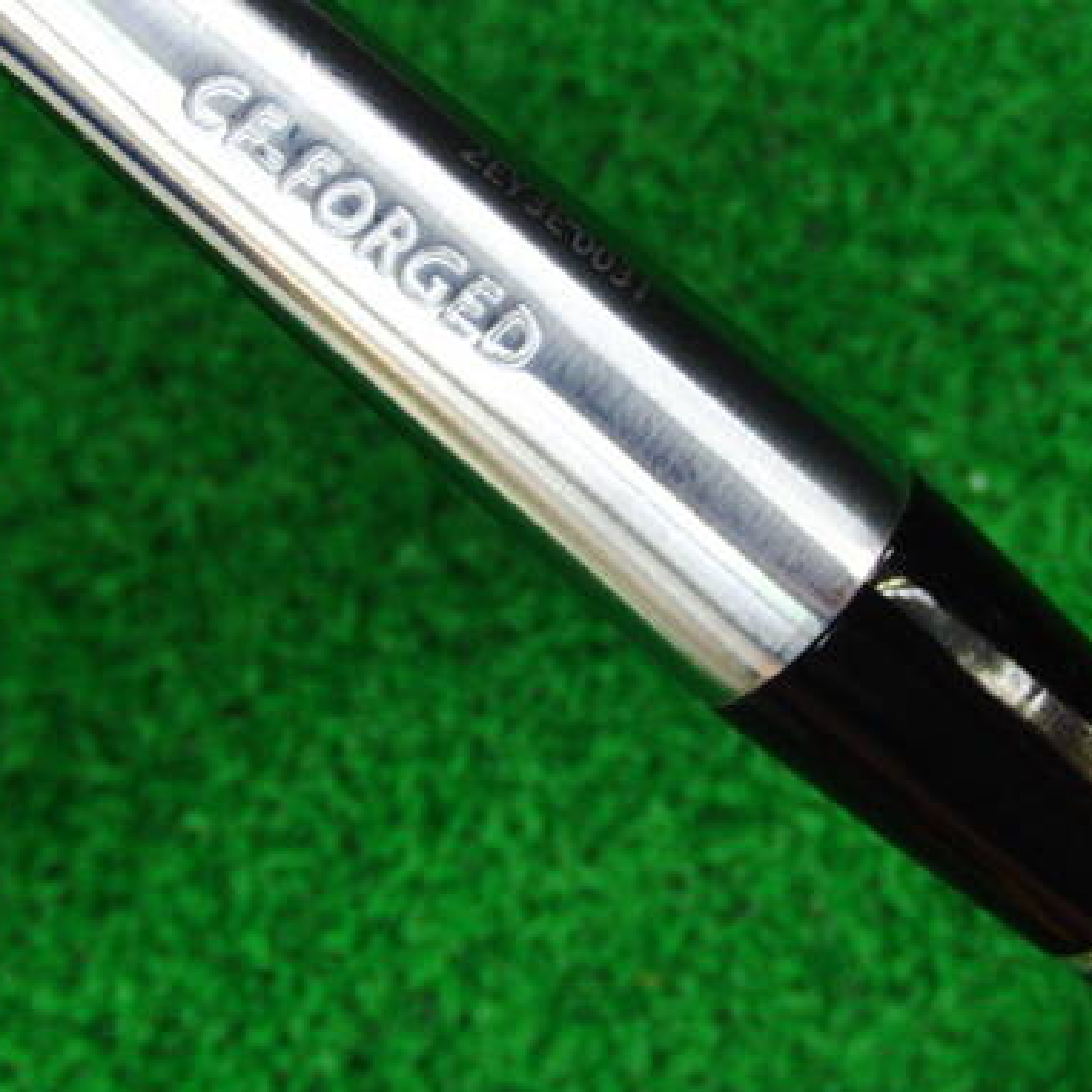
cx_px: 653
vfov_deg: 31.0
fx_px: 1963
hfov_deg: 31.0
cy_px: 413
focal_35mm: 55
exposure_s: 1/50
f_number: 3.6
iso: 400
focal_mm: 6.42
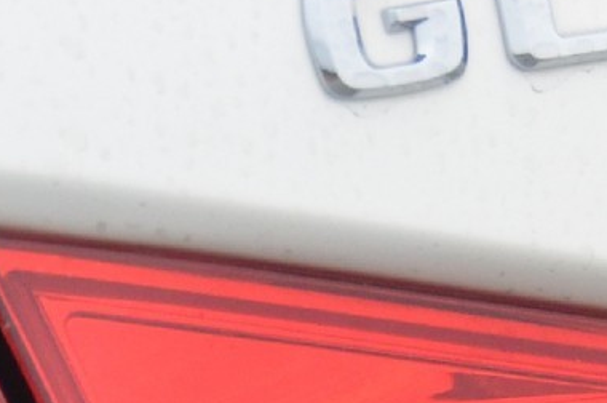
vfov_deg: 2.0
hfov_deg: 3.0
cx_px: 11
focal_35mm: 690
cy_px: 635
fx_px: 11614
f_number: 5
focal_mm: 70
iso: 800
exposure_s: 1/1000
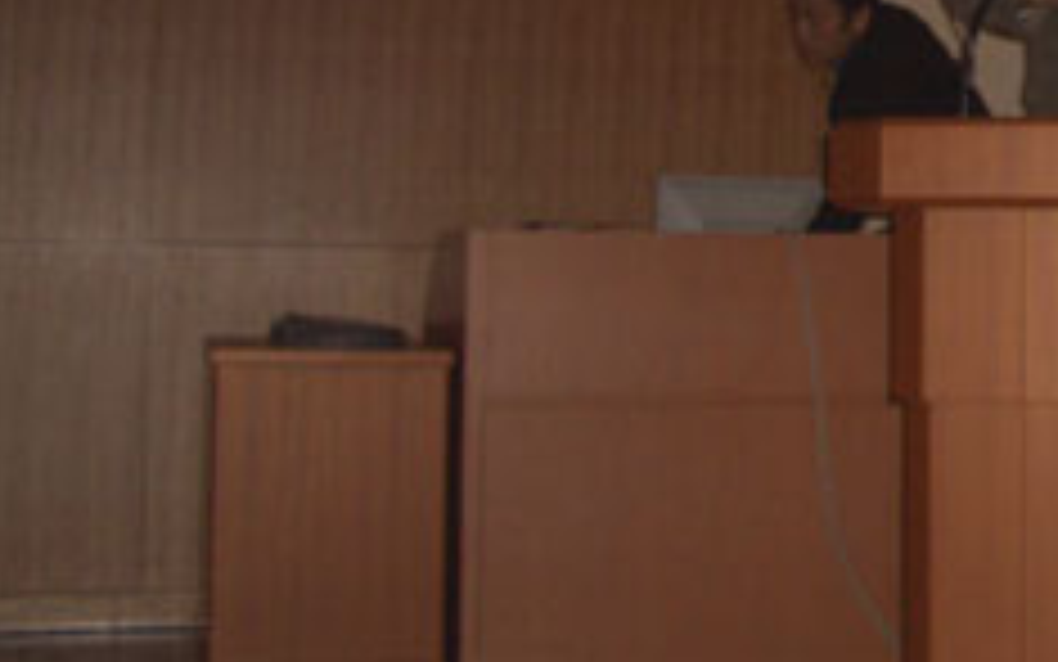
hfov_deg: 22.4
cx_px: 1184
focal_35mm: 87
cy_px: -128
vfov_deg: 14.6
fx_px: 2509
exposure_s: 1/60
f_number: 2.6
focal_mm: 5.8
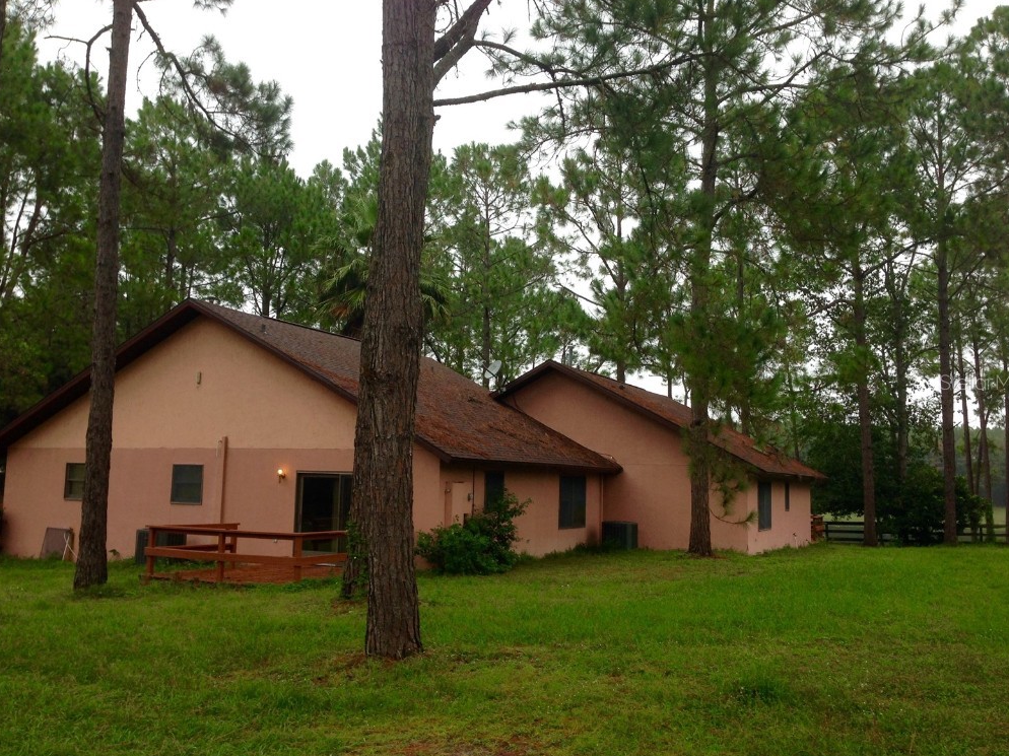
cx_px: 516
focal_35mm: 34
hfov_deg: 54.0
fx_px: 991
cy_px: 382
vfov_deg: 41.8
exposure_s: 1/168
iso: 50
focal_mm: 4.12
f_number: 2.4
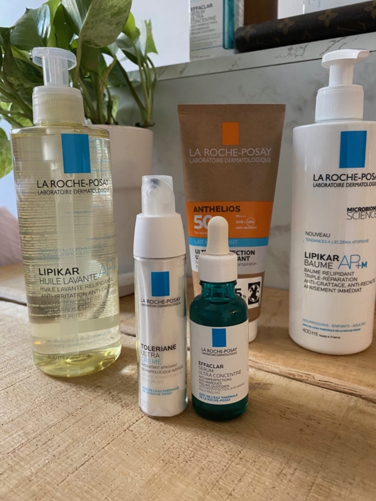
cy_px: 250
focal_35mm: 26
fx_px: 377
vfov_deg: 67.3
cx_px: 188
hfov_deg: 53.1
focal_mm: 4.25
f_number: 1.8
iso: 500
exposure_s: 1/60
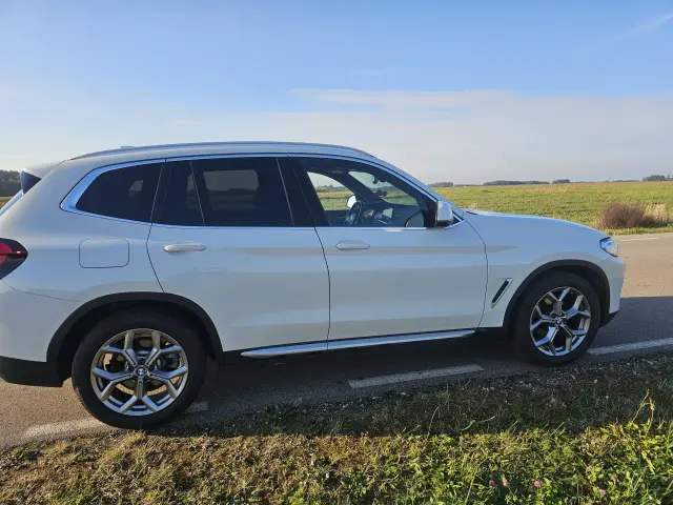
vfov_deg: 58.9
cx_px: 336
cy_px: 252
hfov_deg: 73.9
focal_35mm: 23
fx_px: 447
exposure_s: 1/432
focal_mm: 6.3
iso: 10
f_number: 1.7
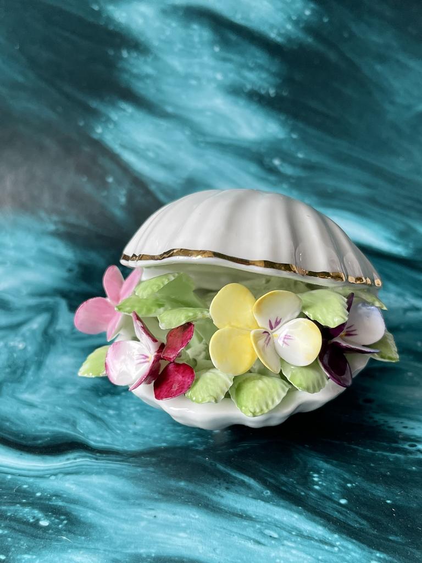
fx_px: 406
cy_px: 282
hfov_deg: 54.9
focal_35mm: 25
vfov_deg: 69.4
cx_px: 211
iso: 125
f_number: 1.6
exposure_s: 1/121
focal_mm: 5.1
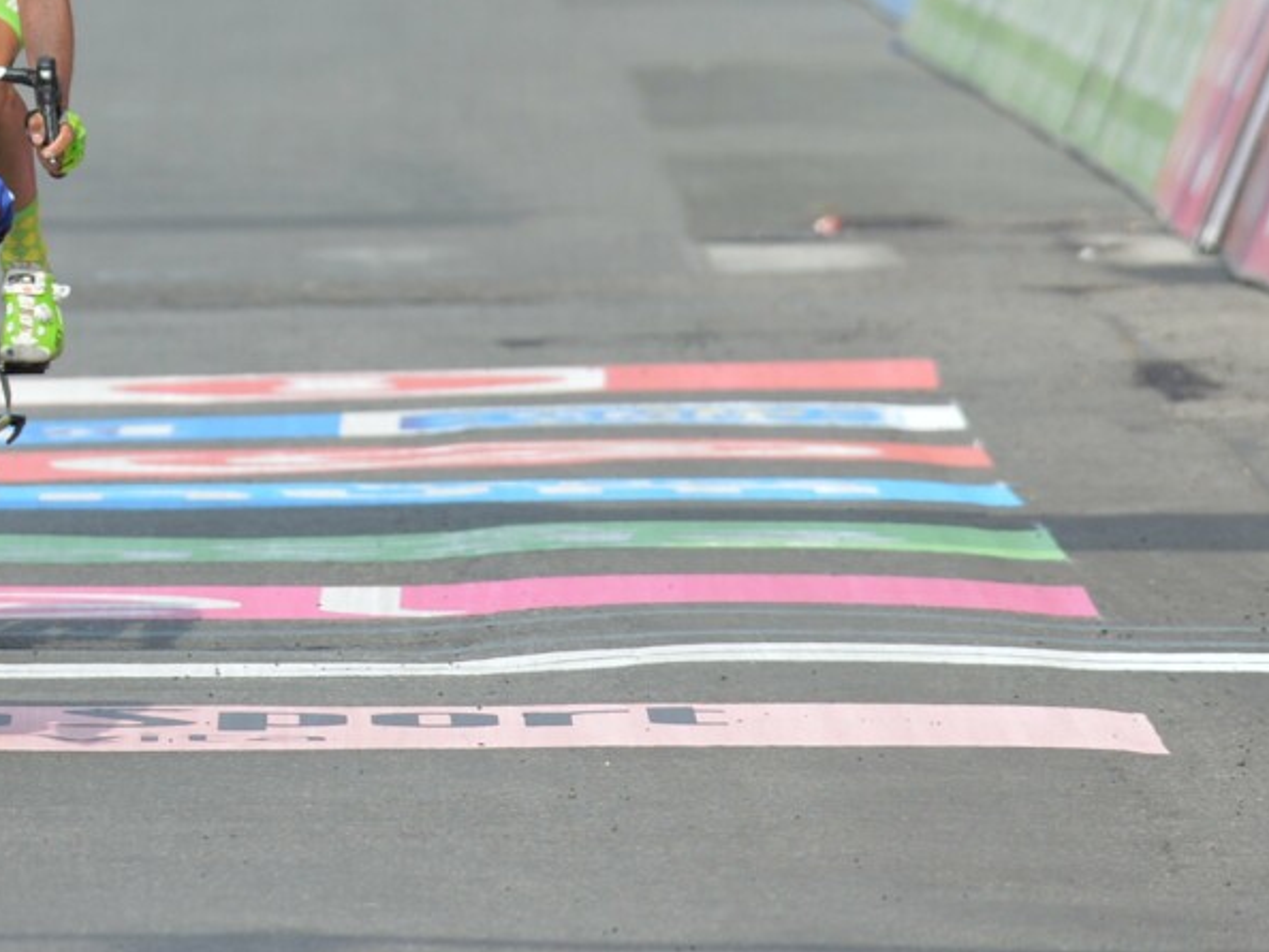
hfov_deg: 2.6
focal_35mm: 776
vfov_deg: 1.9
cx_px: -286
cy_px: -131
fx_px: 28459
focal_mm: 300
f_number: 7.1
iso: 800
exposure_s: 1/2000
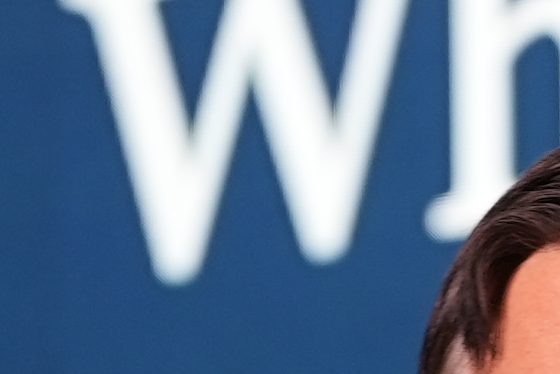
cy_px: 737
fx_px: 15248
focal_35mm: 980
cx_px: 1452
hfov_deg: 2.1
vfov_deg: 1.4
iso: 500
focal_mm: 130.1
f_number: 2.8
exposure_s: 1/125
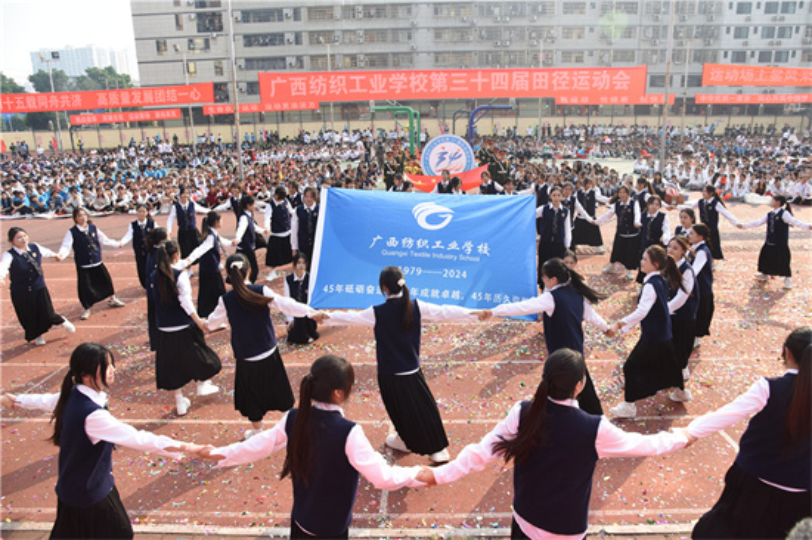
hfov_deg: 73.8
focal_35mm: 24
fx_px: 541
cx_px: 406
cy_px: 270
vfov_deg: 53.1
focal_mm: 24
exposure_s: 1/800
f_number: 5.6
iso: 800
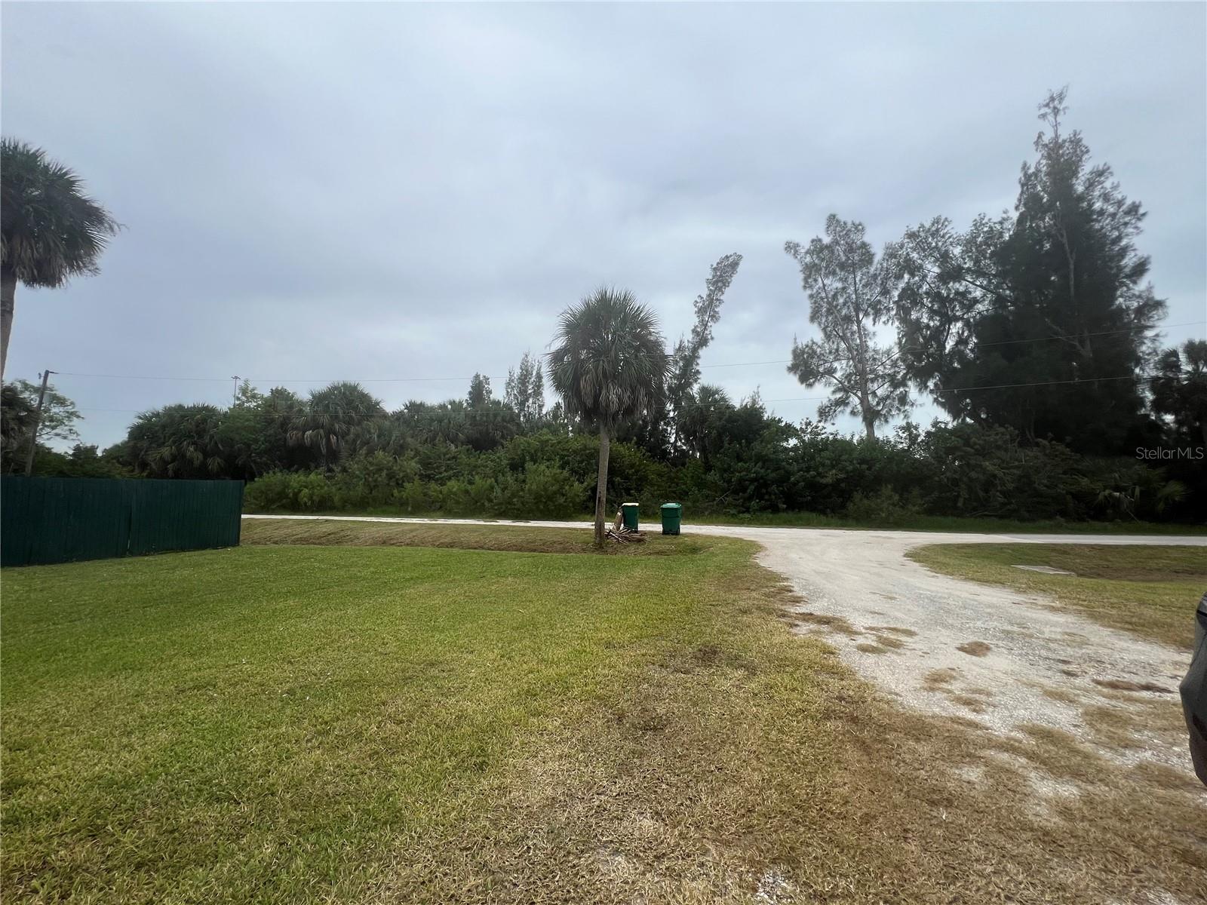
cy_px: 452
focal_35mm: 13
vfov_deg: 89.9
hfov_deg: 106.2
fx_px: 453
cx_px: 604
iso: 32
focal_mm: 1.57
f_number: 1.8
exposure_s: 1/1024
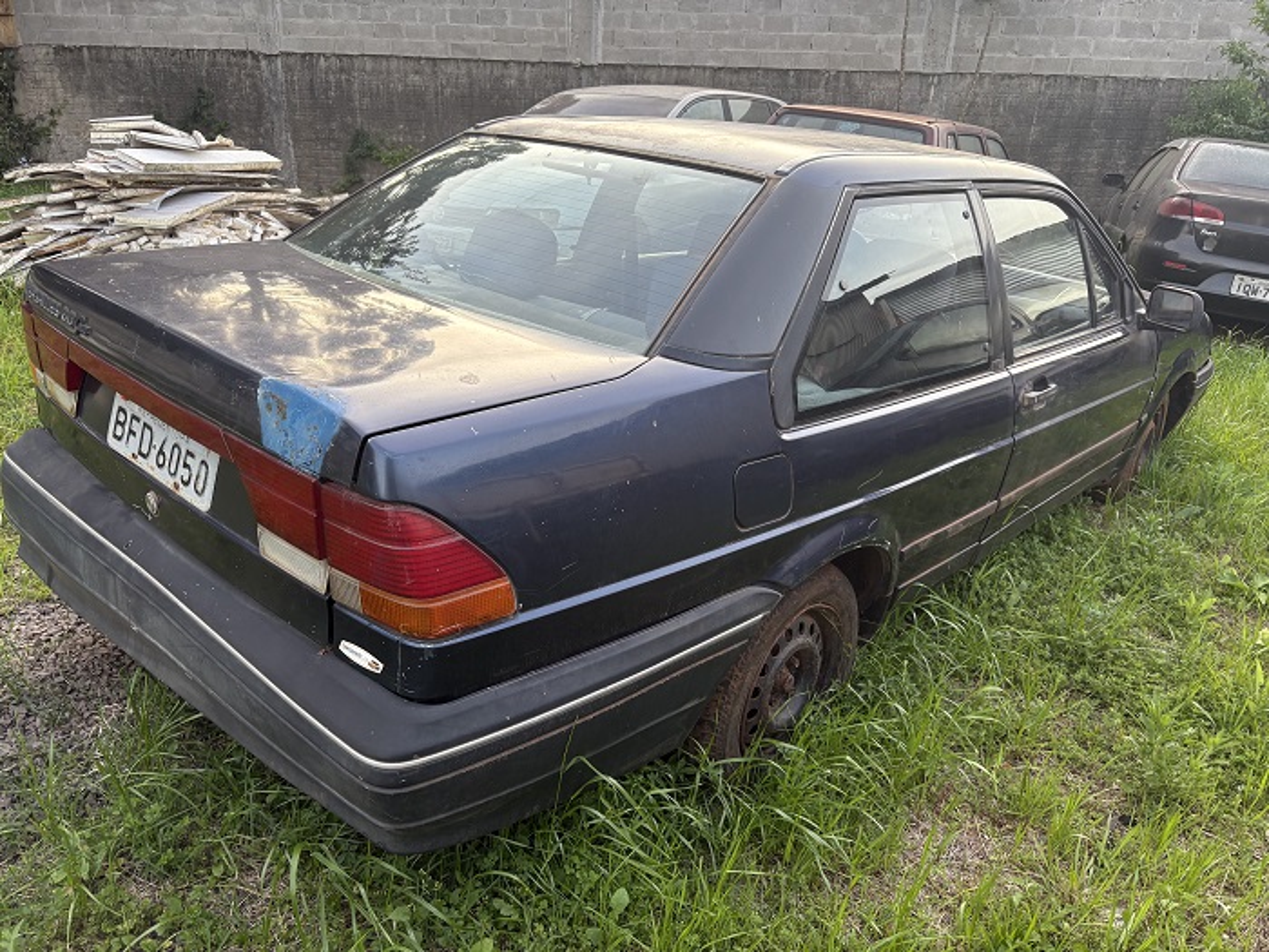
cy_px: 476
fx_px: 953
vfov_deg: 53.1
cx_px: 634
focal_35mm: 26
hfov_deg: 67.3
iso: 80
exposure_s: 1/121
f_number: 1.6
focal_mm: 5.96
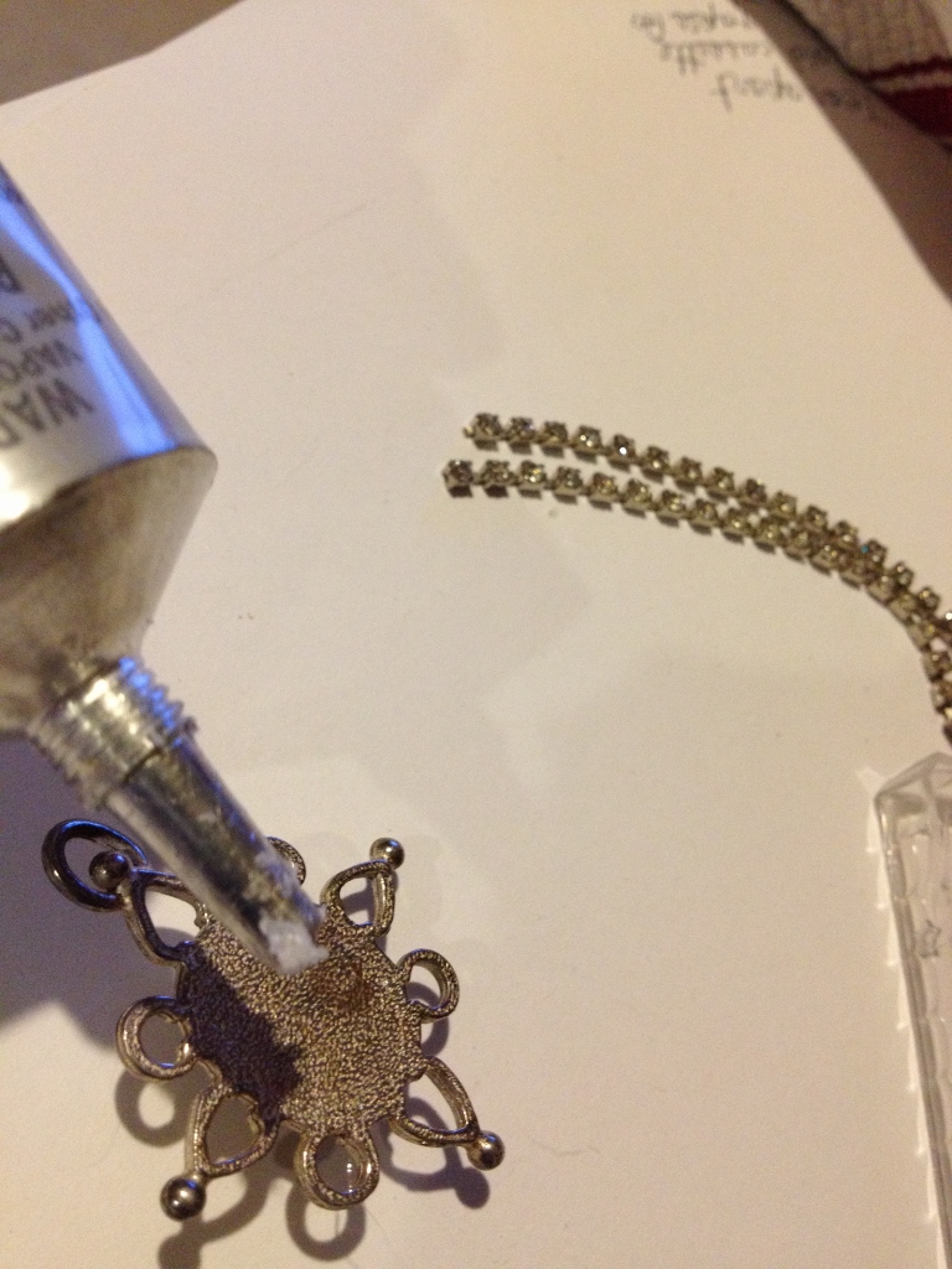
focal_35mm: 35
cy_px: 634
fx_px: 1283
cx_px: 476
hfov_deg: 40.7
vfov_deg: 52.6
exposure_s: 1/20
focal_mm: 4.28
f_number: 2.4
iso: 320
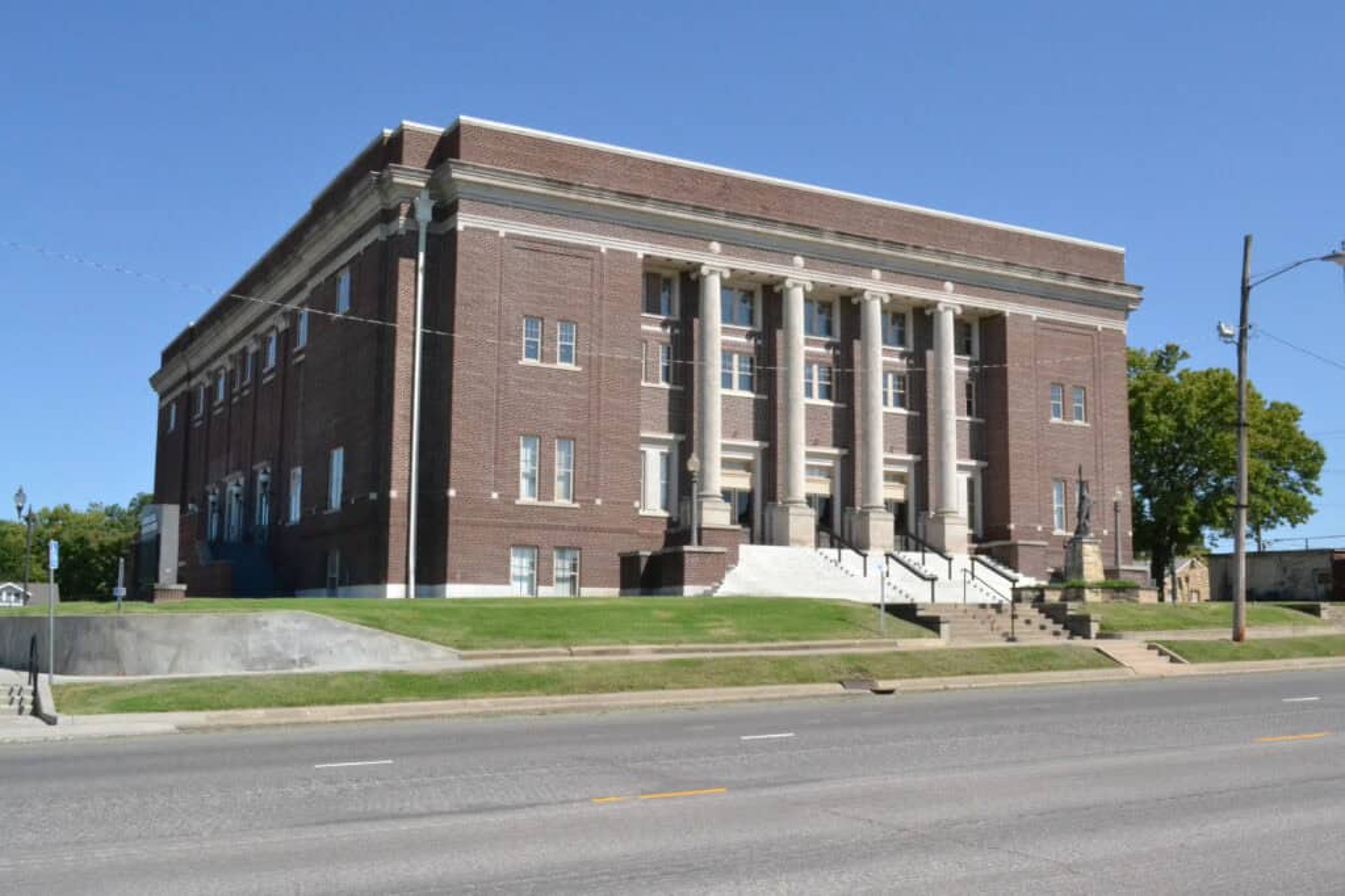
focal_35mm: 36
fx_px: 1345
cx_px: 672
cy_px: 448
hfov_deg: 53.1
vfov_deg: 36.9
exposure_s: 1/800
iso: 3200
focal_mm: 24
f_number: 25
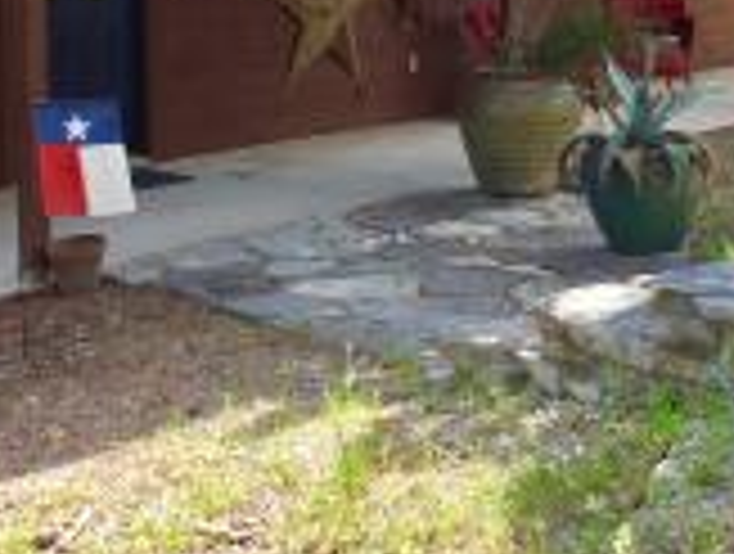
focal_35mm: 71
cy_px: 27
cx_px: 419
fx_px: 1509
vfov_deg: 20.3
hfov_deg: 27.3
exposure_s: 1/460
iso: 32
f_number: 2.2
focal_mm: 4.15
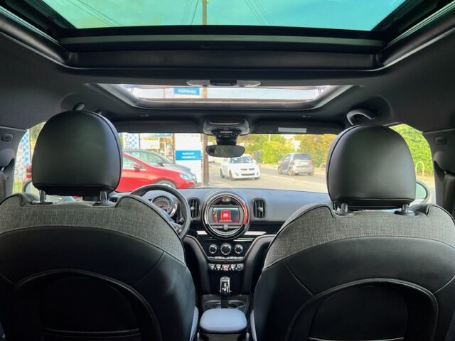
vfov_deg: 53.1
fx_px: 342
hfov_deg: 67.3
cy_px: 170
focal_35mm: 26
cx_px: 228
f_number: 1.5
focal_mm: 5.7
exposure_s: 1/93
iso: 40
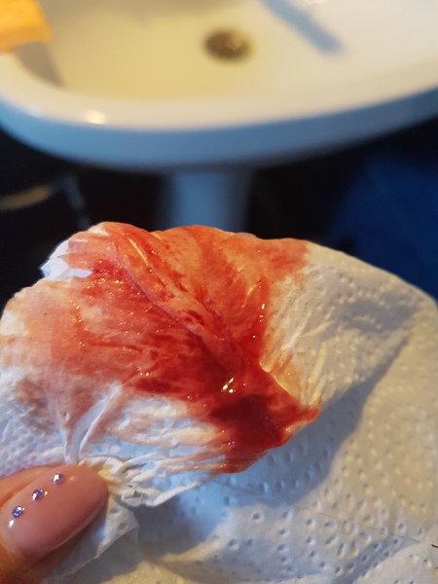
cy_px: 292
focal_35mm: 26
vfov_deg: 67.3
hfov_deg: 53.1
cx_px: 219
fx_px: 439
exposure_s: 1/50
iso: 400
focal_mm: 4.2
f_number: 1.7
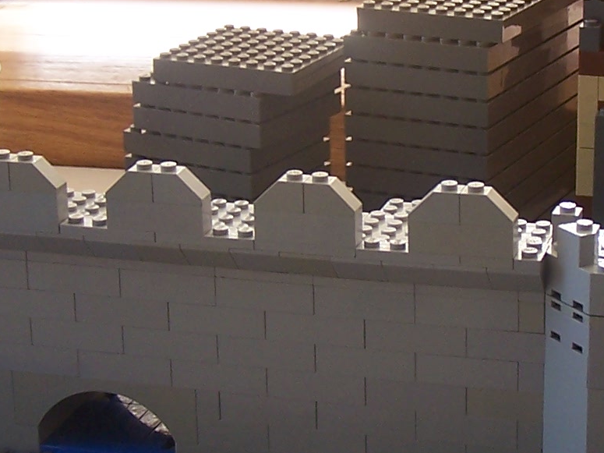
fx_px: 1971
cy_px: 178
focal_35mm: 113
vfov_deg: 13.1
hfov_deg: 17.3
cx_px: 457
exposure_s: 1/90
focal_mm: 6.3
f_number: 2.8
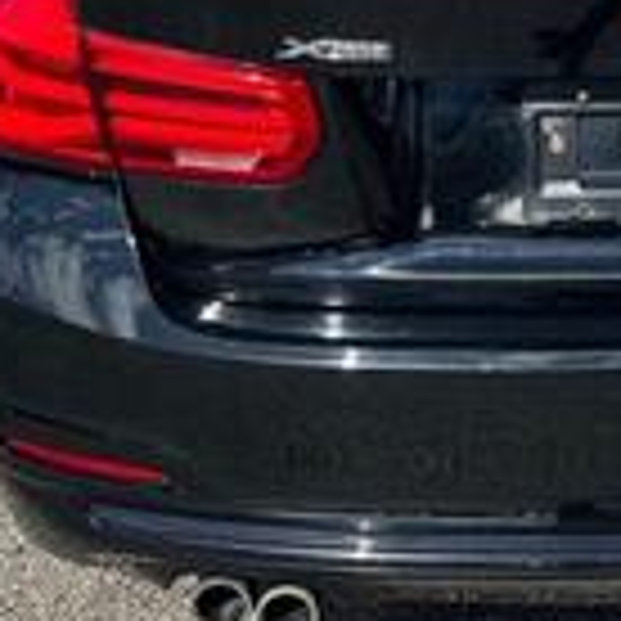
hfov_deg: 19.9
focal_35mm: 84
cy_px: 0
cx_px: 648
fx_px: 1705
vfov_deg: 20.0
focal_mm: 5.7
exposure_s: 1/2915
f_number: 1.5
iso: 50
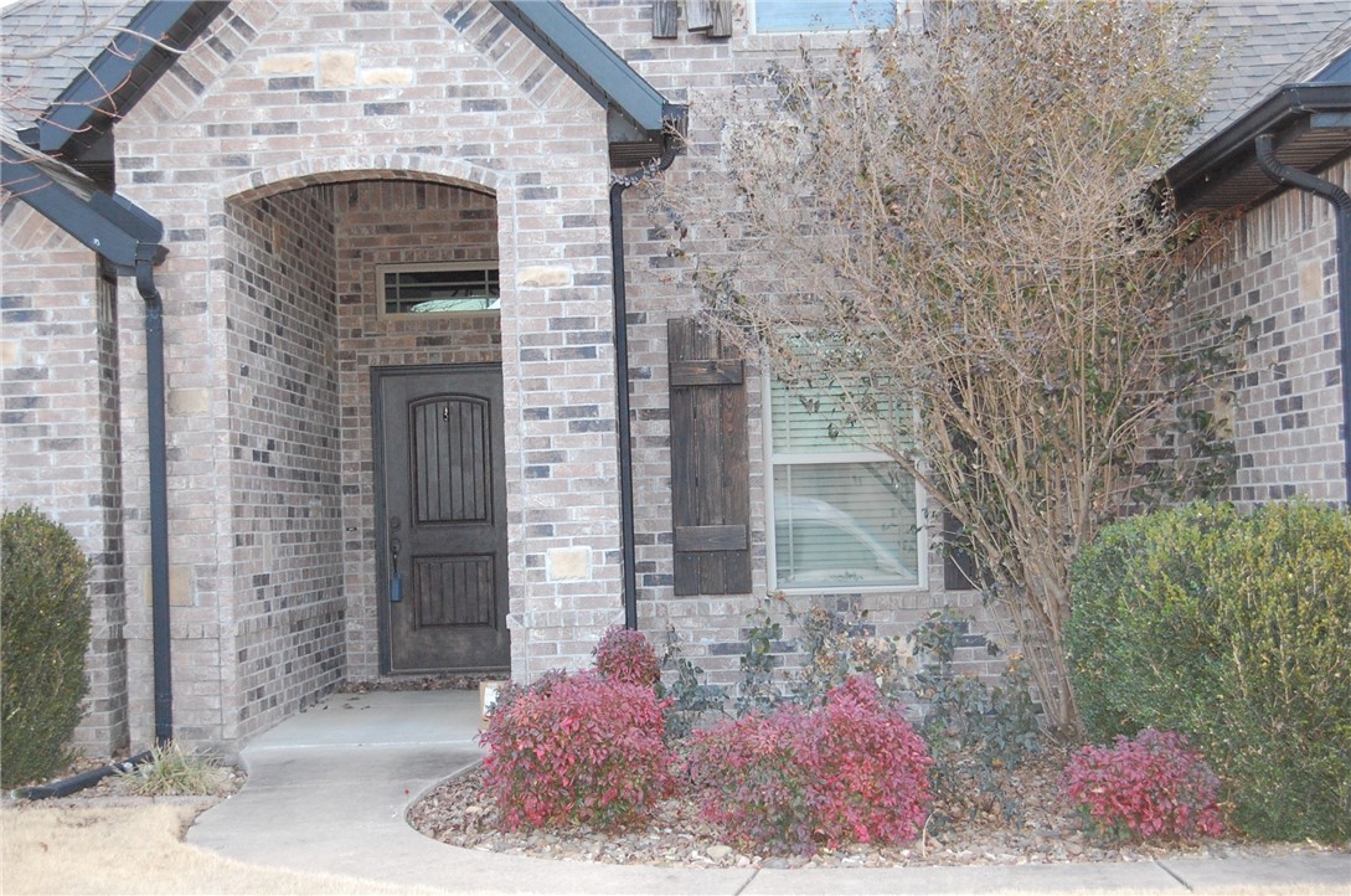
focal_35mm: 60
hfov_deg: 33.5
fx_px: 2248
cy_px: 448
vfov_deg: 22.5
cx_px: 676
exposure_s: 1/125
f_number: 5.6
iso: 1400
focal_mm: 40
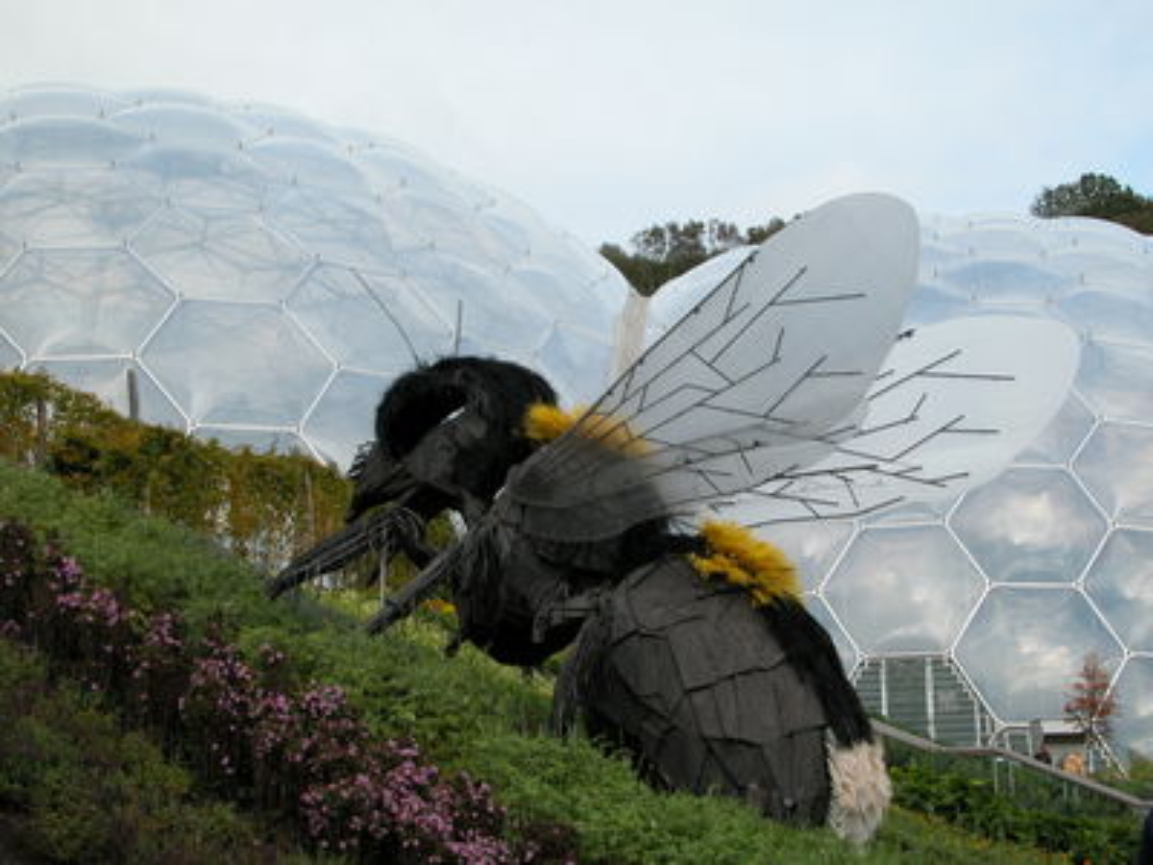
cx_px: 576
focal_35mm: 58
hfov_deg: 33.2
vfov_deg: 25.2
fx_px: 1932
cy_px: 432
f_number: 5.6
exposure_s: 1/320
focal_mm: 14.7
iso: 100
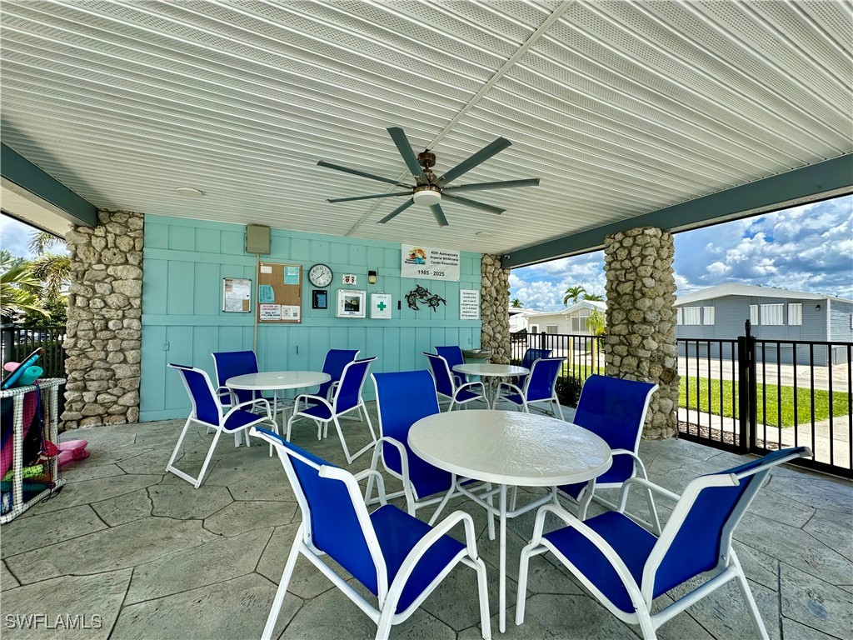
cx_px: 426
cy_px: 320
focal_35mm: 14
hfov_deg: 102.1
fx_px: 345
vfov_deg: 85.7
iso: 40
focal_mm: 2.22
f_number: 2.2
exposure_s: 1/910
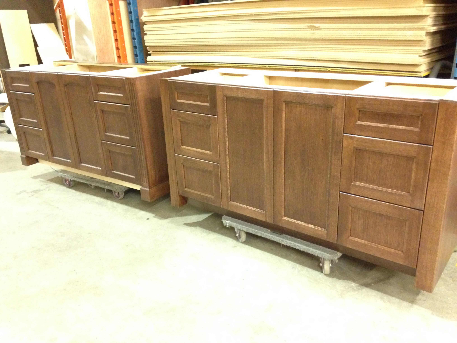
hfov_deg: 55.4
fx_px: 436
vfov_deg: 42.9
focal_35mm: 33
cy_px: 172
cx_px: 228
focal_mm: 4.12
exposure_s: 1/15
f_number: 2.4
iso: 640
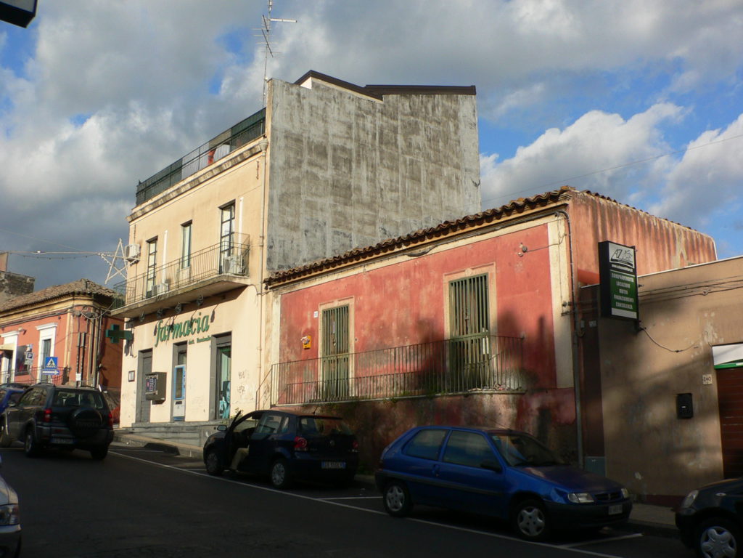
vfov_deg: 40.7
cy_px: 279
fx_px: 751
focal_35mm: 35
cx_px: 372
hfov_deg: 52.6
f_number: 4.6
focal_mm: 4.6
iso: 80
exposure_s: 1/400
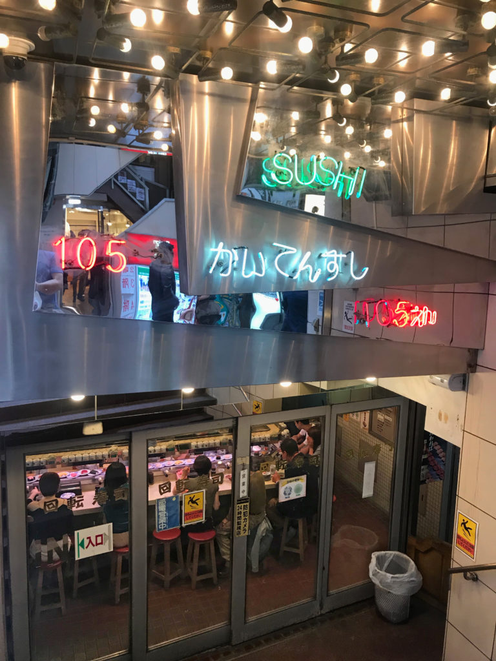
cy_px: 330
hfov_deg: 49.7
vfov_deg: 63.4
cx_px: 248
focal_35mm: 28
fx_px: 535
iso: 32
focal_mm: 3.99
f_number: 1.8
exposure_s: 1/33
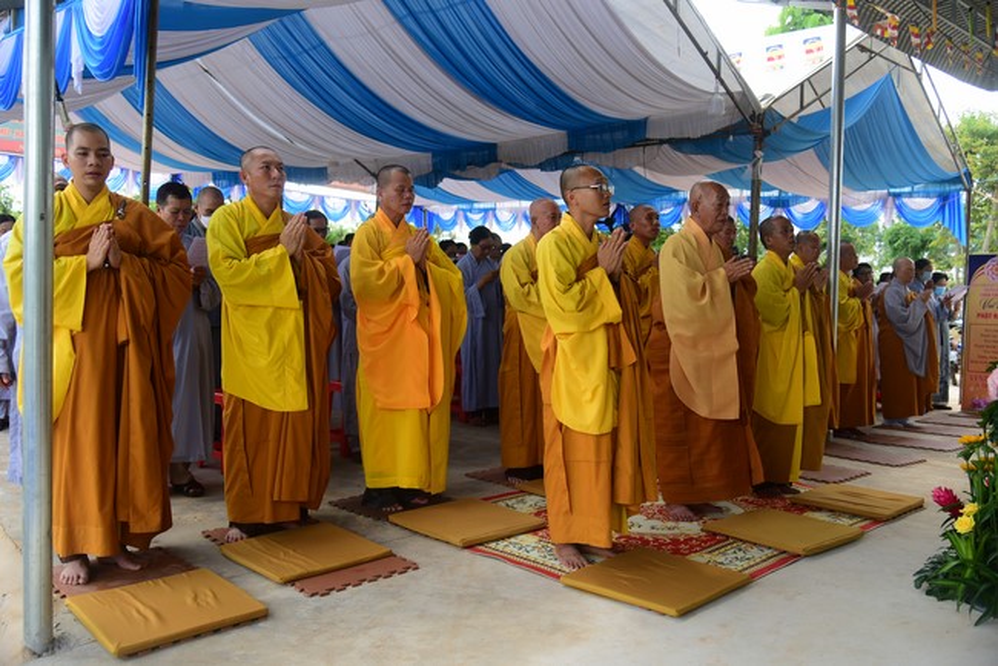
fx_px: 887
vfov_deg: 41.2
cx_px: 499
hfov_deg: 58.7
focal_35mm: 32
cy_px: 333
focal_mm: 32
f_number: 4
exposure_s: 1/640
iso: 500
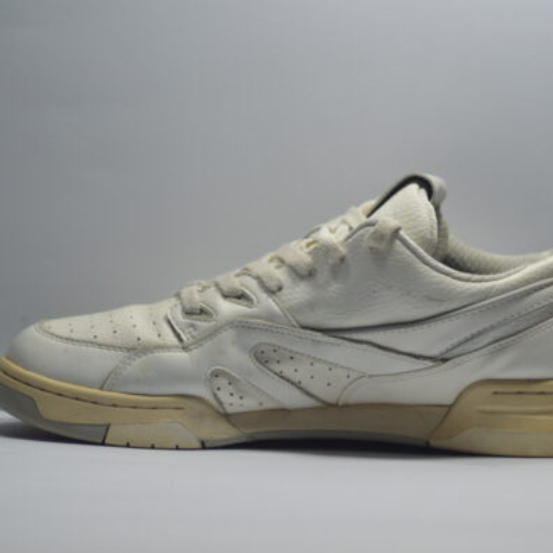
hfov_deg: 6.7
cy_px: 277
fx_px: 4711
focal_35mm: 261
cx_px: 330
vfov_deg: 6.7
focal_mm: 135
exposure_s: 1/200
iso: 400
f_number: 4.2
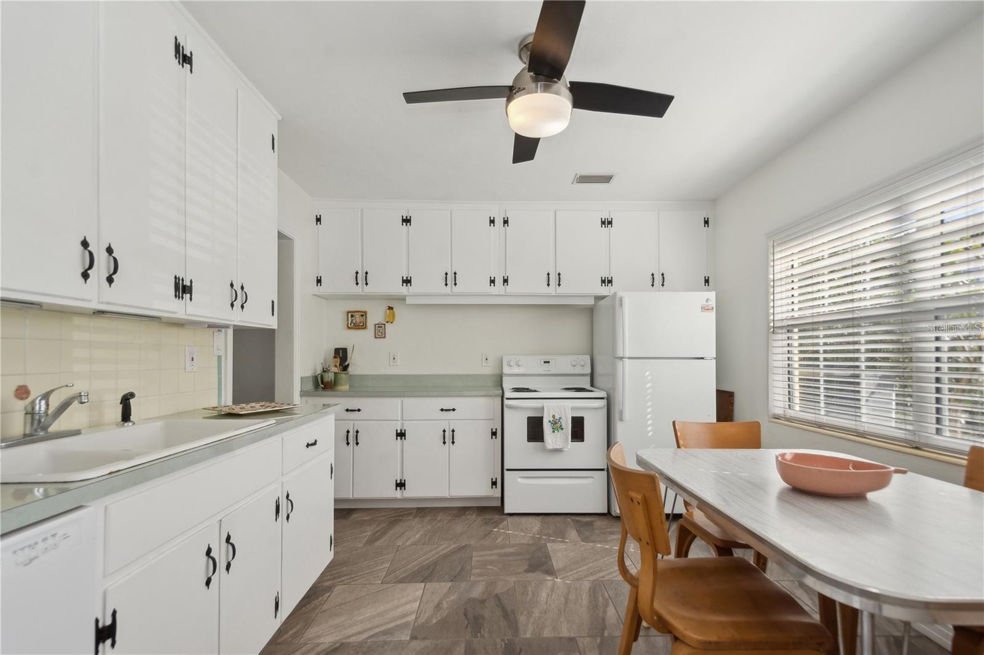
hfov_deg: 100.4
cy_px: 328
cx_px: 492
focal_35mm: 15
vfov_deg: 77.3
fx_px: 410
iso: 200
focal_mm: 10
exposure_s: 1/125
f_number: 8
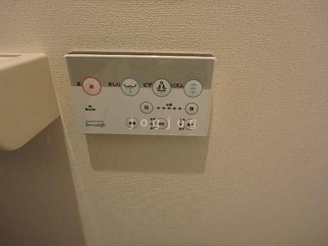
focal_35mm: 21
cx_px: 164
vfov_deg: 63.4
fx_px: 199
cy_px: 123
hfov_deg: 79.0
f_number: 3.5
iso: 320
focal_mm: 3.7
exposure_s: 1/30
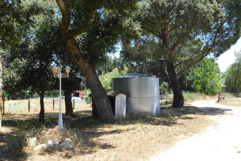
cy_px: 89
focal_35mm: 32
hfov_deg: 58.7
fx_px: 214
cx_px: 121
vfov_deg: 41.1
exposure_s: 1/1250
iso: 400
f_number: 3.2
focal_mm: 5.3
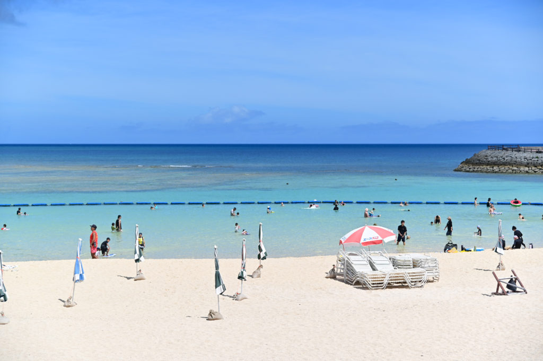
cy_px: 180
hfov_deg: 28.9
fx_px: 1055
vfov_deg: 19.4
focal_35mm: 70
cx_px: 272
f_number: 4
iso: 100
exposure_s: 1/1600
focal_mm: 70
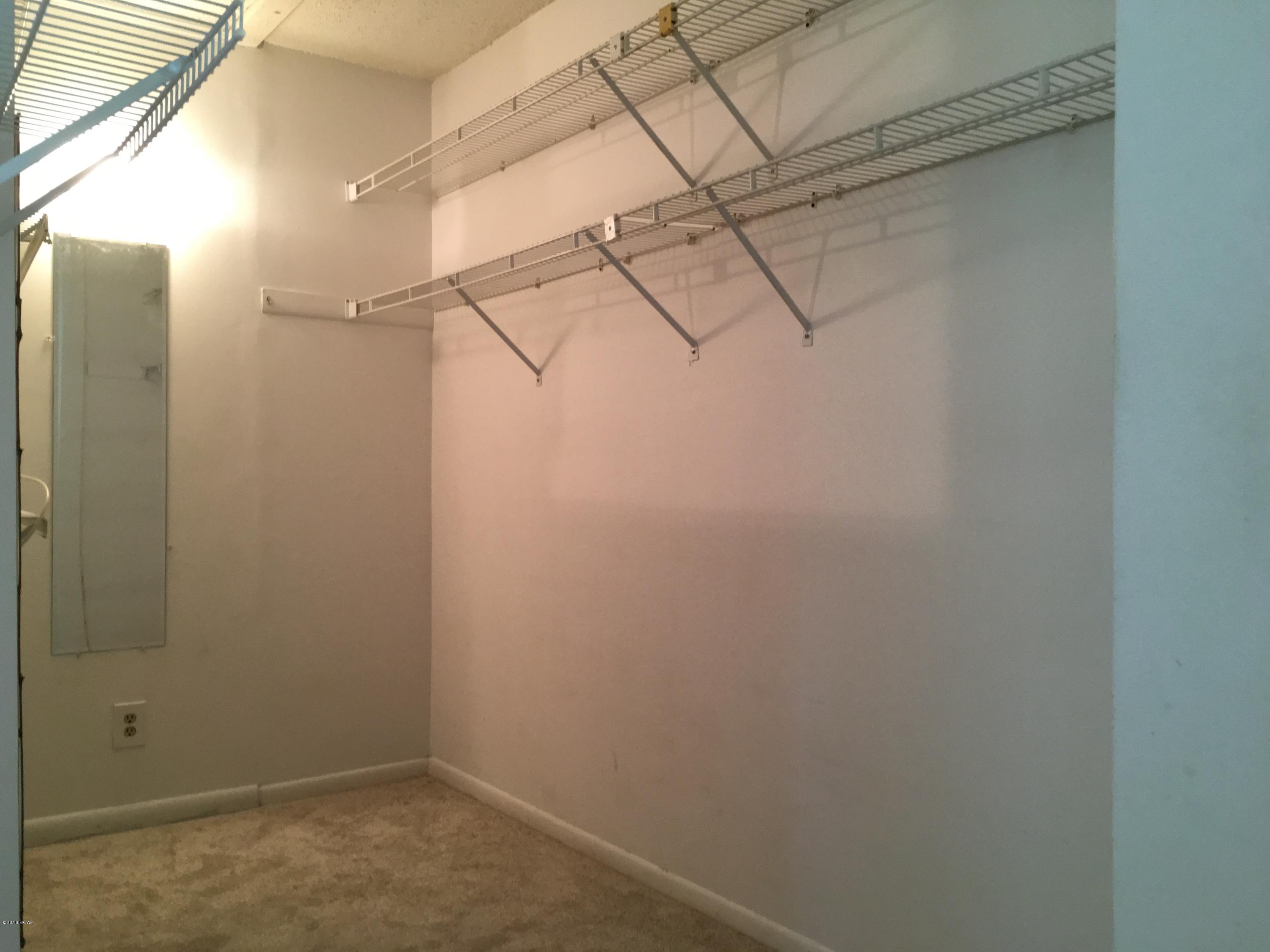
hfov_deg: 61.7
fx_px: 1064
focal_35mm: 29
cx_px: 635
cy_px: 476
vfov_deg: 48.2
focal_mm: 4.15
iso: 200
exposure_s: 1/24
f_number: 2.2
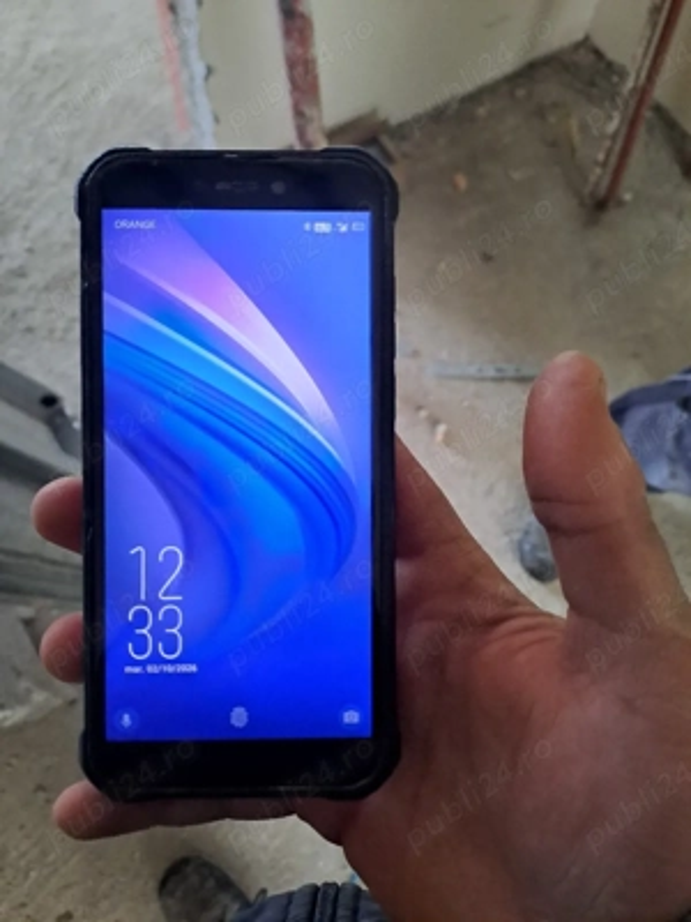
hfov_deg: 54.9
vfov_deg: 69.4
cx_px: 346
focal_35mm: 25
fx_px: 665
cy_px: 461
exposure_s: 1/33
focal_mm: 4.65
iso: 250
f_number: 1.8
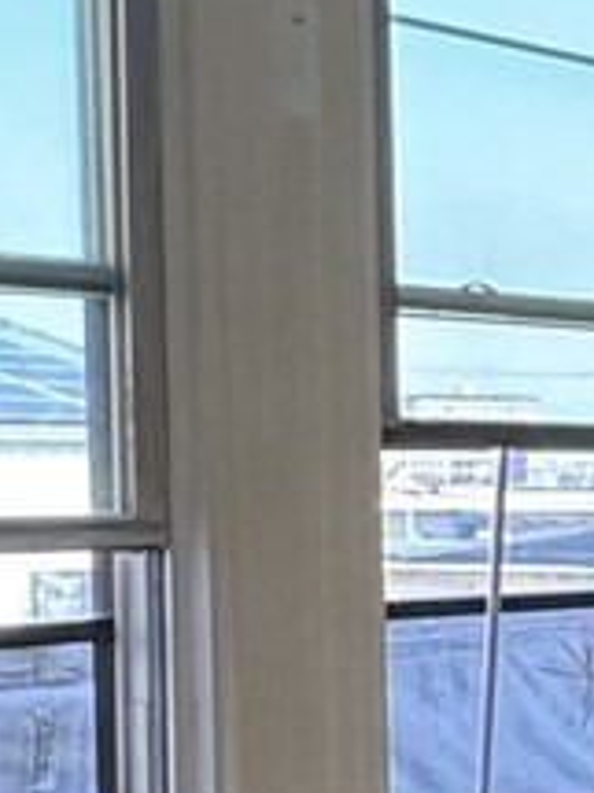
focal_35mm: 100
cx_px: 1502
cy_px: 550
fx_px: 2290
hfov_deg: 11.6
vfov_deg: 19.6
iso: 160
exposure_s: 1/120
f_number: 2.2
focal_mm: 2.22
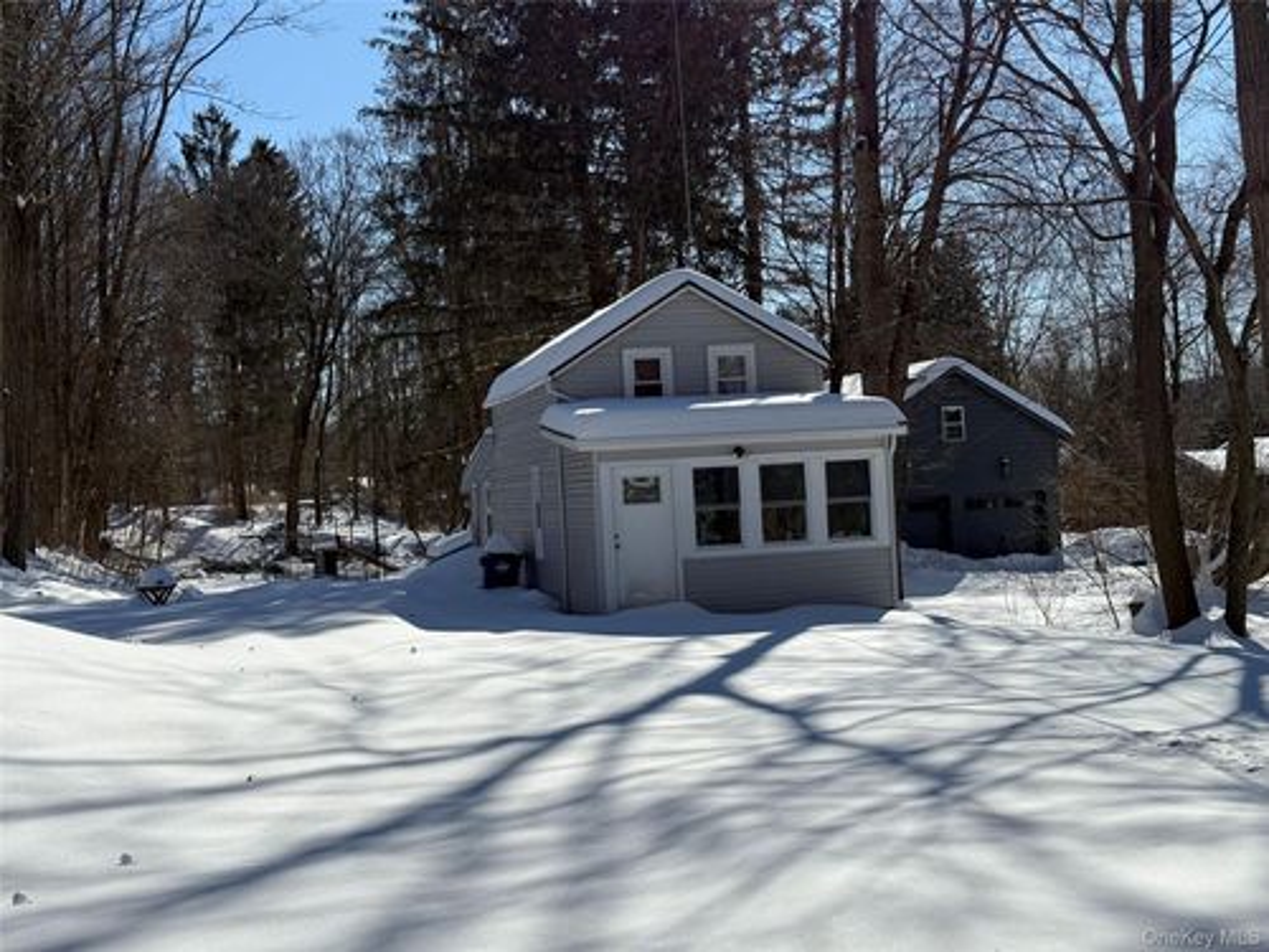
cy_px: 476
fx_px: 1760
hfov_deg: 39.7
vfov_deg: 30.3
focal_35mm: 48
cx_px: 634
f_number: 1.78
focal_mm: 6.76
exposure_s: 1/8772
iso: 64
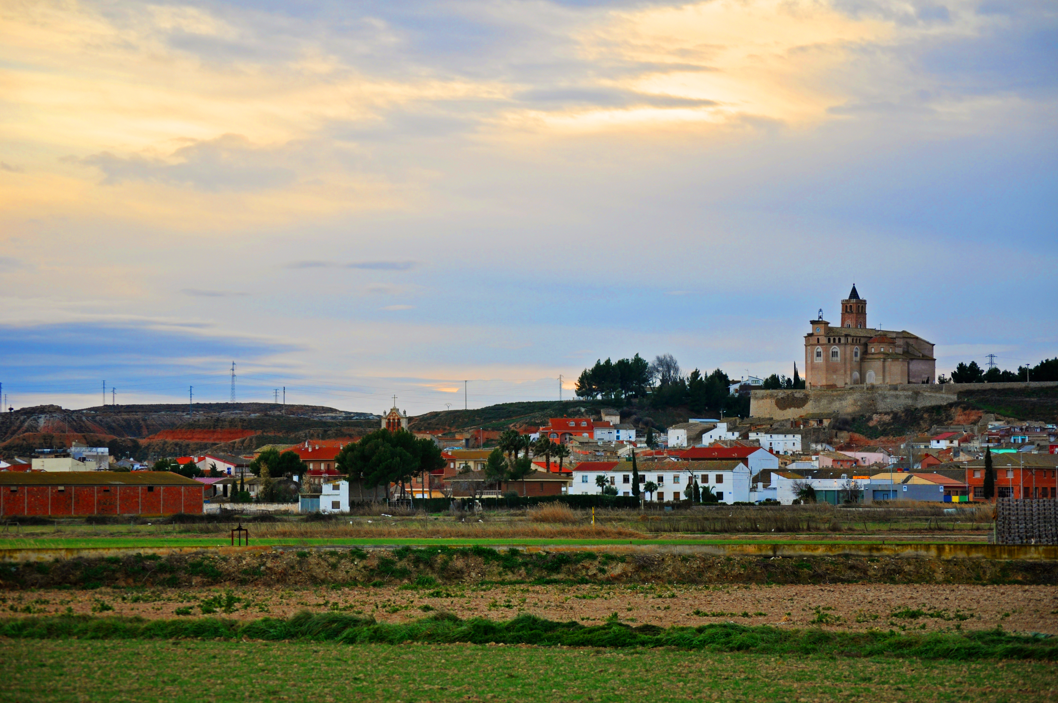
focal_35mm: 112
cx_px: 529
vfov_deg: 12.1
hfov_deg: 18.2
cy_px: 352
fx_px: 3302
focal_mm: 75
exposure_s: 1/125
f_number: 4.5
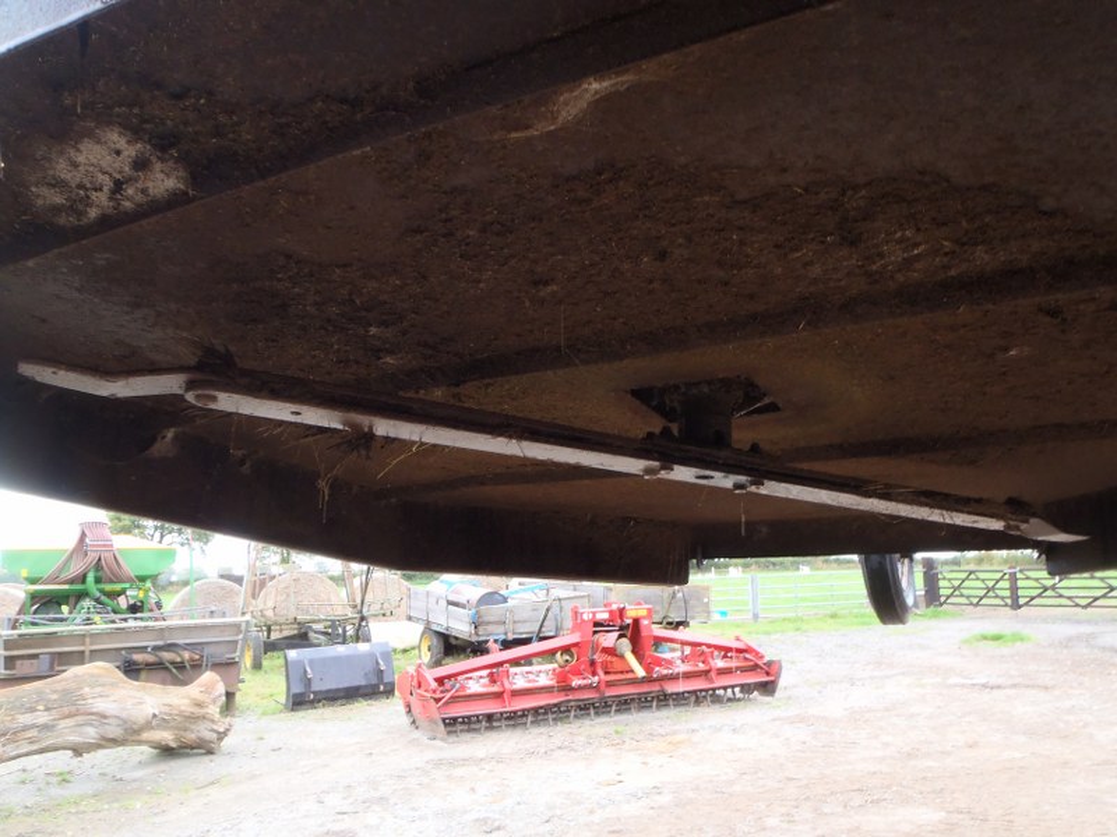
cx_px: 558
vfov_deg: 49.7
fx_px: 904
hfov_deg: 63.4
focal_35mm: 28
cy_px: 418
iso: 100
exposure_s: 1/30
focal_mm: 5
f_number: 3.5
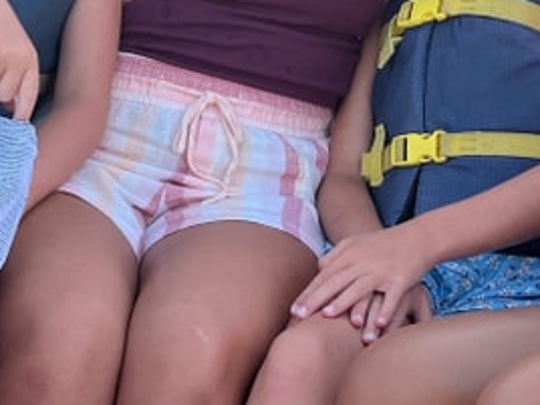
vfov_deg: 15.1
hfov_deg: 20.1
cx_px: 159
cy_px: 64
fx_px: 1513
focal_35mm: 97
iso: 50
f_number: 1.6
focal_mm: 5.1
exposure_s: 1/193
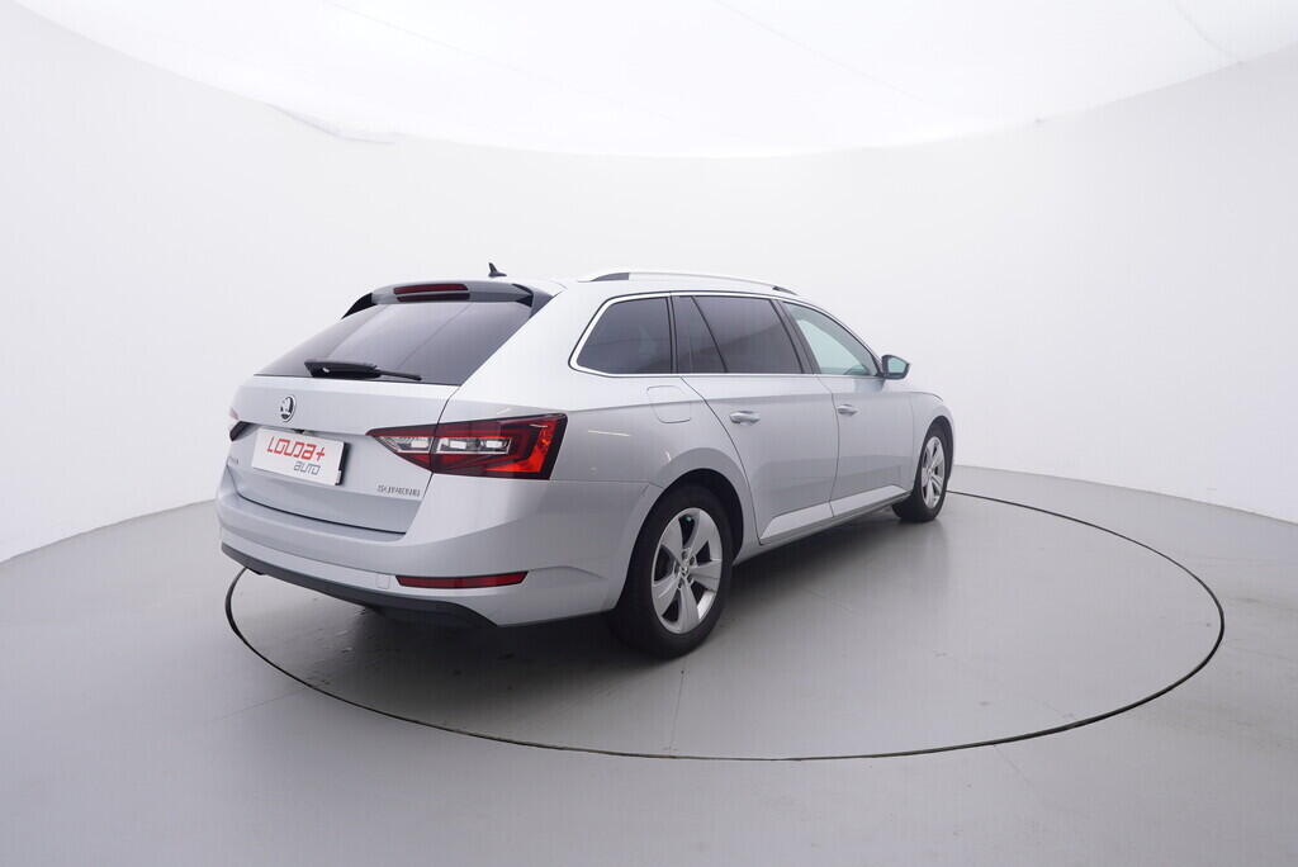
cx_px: 649
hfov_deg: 77.3
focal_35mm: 22
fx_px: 812
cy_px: 434
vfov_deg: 56.2
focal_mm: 15
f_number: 5
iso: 200
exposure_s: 1/80
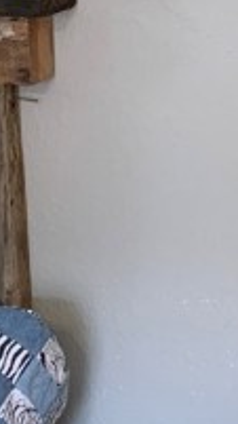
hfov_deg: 10.5
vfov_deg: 19.3
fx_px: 1212
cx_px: 425
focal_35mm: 108
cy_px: 13
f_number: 1.8
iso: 80
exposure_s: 1/60
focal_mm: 4.25
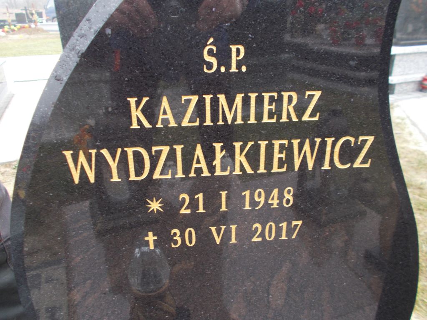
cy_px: 160
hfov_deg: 60.0
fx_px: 370
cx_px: 214
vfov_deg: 46.8
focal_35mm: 30
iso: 80
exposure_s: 1/40
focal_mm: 5.3
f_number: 3.4
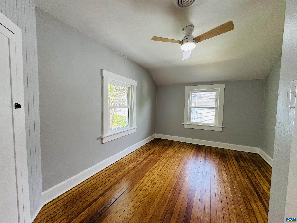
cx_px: 148
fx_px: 120
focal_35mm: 14
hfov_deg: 102.1
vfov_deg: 85.7
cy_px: 112
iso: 80
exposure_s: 1/99
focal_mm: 2.22
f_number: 2.2
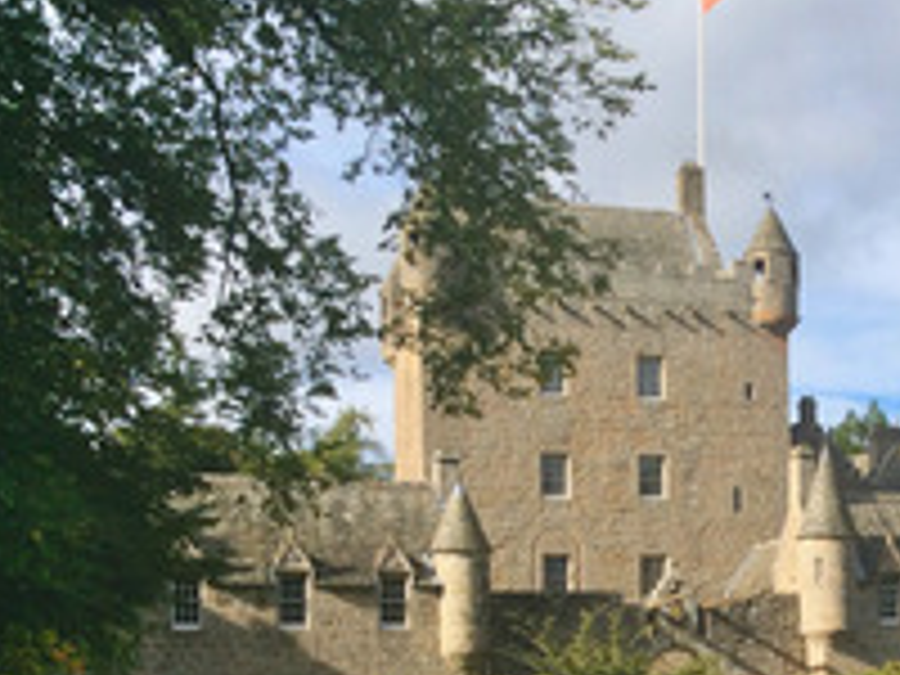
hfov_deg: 29.5
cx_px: 734
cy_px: 619
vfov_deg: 22.3
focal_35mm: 64
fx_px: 1664
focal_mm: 3.3
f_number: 2.4
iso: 32
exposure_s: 1/1546
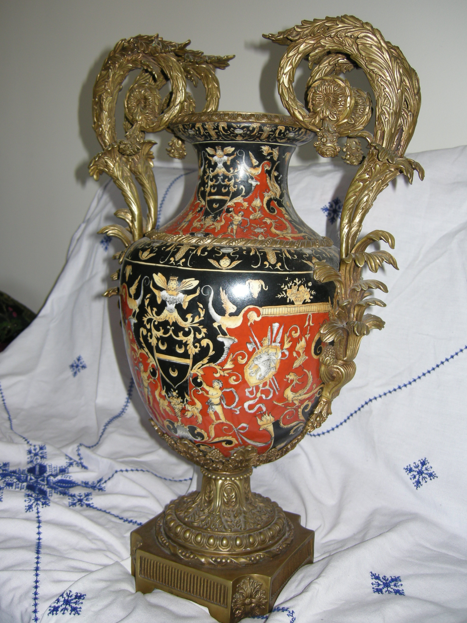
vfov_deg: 49.0
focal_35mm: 38
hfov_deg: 37.7
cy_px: 302
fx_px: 684
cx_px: 223
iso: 64
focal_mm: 7.5
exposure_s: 1/30
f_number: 2.7
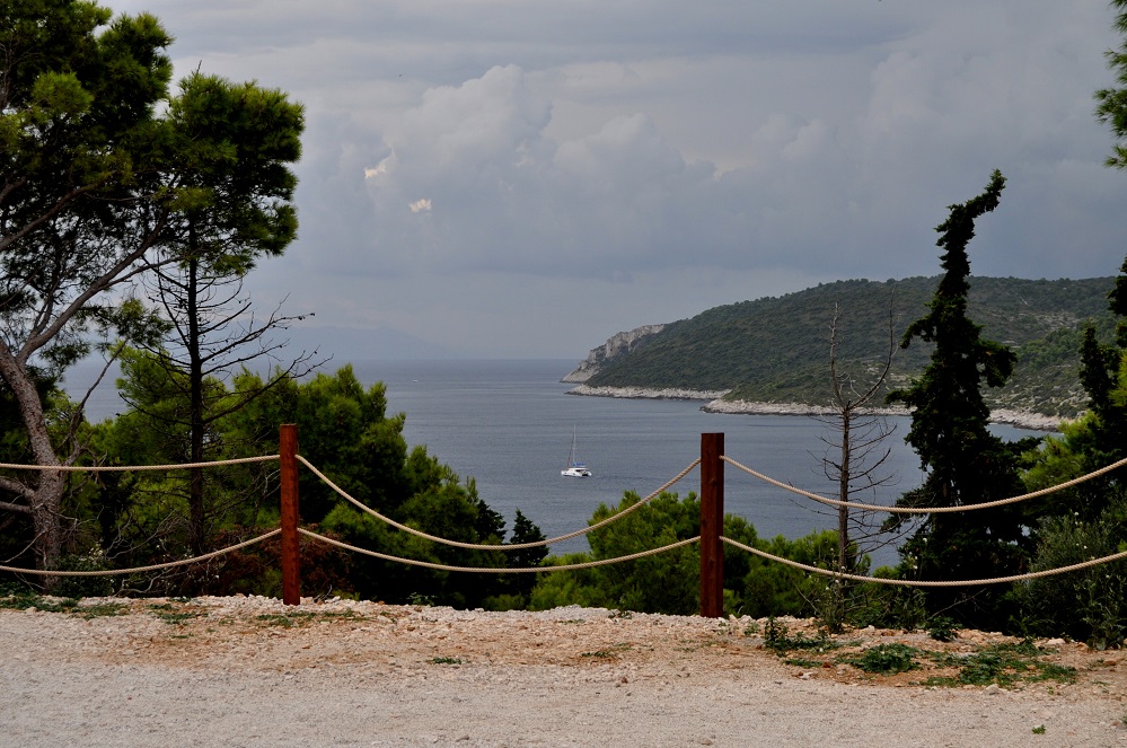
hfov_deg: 29.3
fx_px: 2157
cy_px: 374
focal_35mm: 69
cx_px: 564
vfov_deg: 19.7
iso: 500
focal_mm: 46
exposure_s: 1/320
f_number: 9
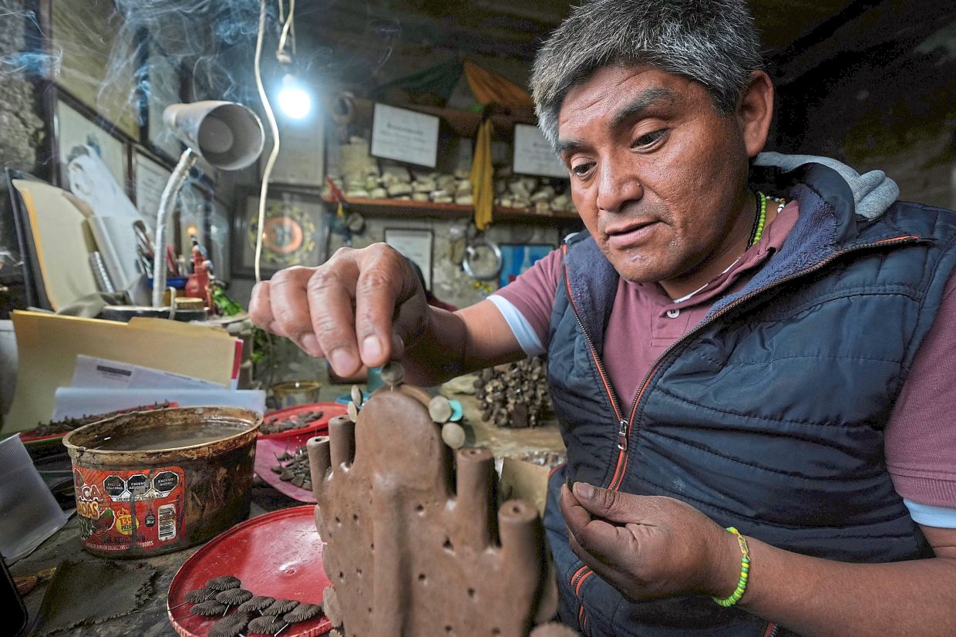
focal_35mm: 16
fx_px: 425
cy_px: 318
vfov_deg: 73.7
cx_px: 478
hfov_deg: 96.8
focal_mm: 16
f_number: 4
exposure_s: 1/200
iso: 1000
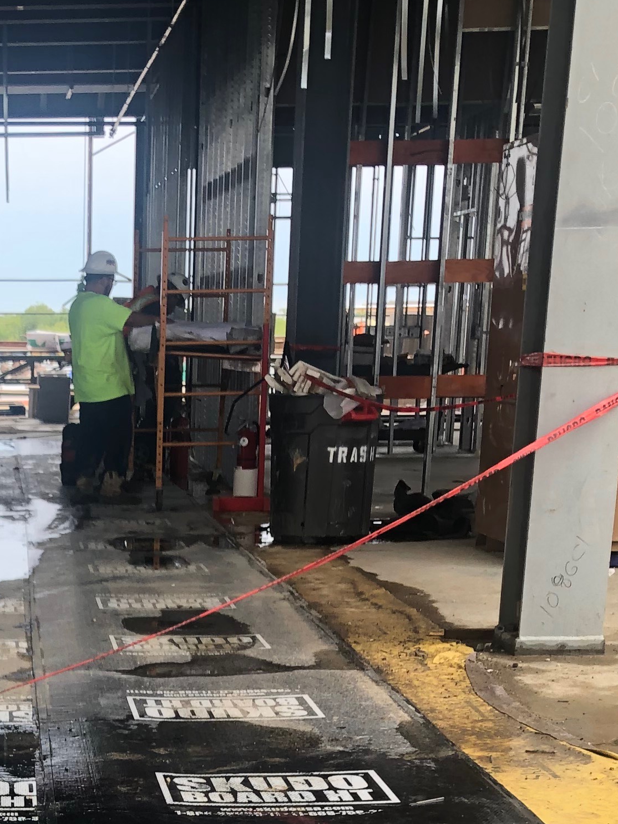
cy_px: 960
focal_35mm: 76
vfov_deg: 23.7
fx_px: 1809
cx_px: -63
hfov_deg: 18.6
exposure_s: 1/130
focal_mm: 3.99
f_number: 1.8
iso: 20
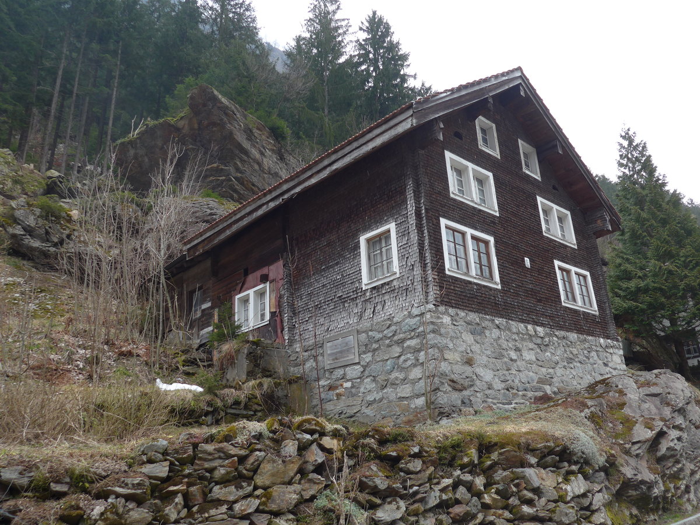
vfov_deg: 48.2
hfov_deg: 61.7
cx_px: 350
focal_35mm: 29
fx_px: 586
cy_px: 262
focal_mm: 6
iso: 80
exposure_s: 1/250
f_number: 2.8
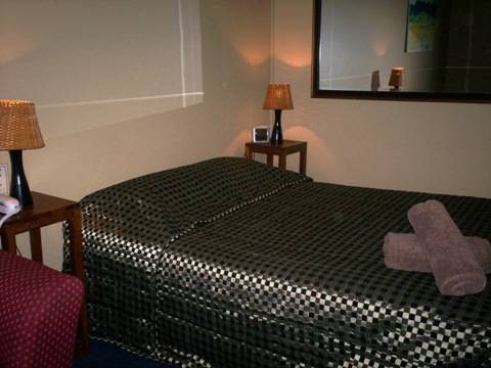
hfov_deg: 51.4
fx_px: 511
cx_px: 246
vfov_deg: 39.7
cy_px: 184
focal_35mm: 36
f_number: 4.5
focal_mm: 6
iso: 140
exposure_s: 1/60
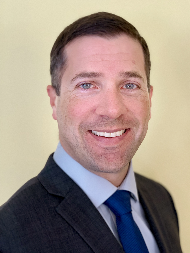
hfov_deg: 28.0
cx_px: 95
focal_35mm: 52
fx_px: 381
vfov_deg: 36.8
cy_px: 126
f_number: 2.4
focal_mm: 6
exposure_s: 1/60
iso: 160
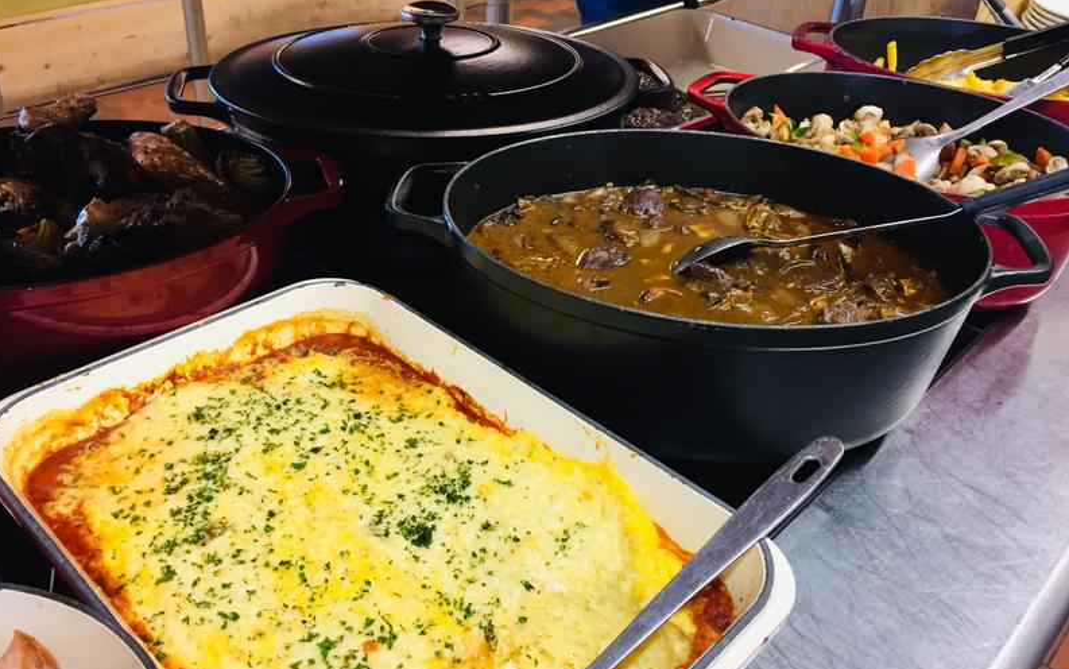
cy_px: 349
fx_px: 903
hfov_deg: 61.2
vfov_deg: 40.6
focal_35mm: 31
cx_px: 531
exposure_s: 1/33
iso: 64
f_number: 2.2
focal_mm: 4.15
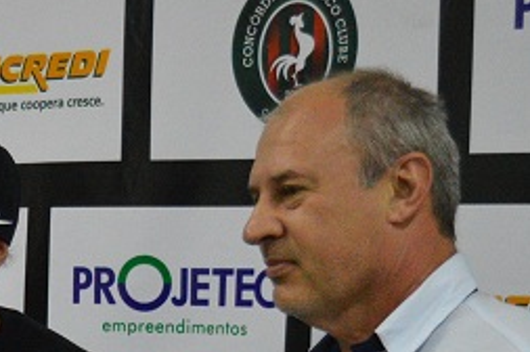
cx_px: 4
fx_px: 1904
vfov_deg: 10.3
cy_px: 476
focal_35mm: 129
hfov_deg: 15.6
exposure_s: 1/250
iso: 3200
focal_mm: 29
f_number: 4.2
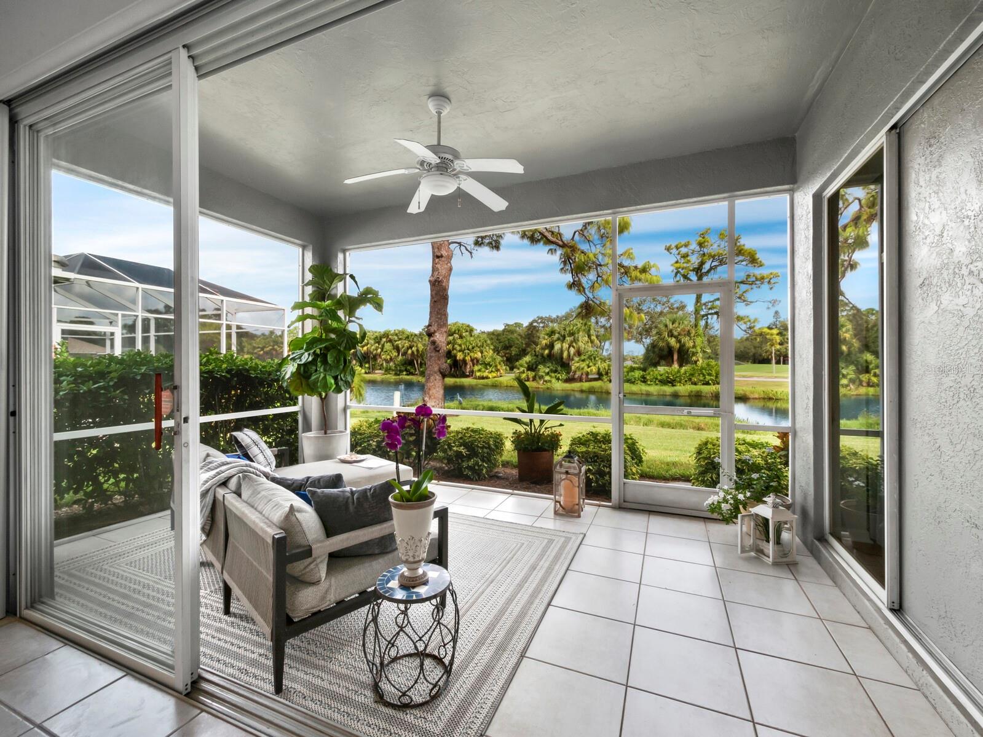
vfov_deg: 85.7
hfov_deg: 102.1
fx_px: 398
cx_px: 492
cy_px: 368
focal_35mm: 14
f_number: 11
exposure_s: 1/25
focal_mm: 7
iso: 400
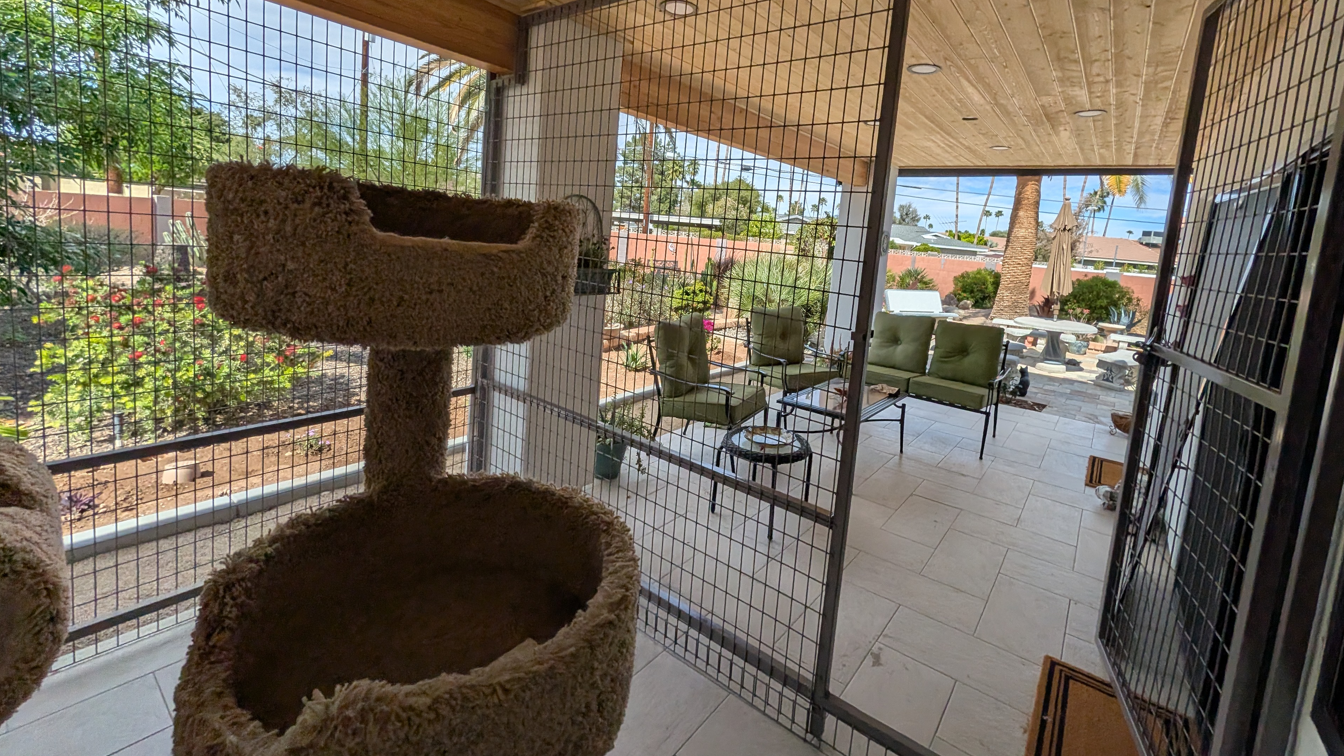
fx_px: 499
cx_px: 711
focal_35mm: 14
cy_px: 292
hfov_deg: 106.7
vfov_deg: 73.3
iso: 135
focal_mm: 2.02
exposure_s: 1/7299
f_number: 1.7
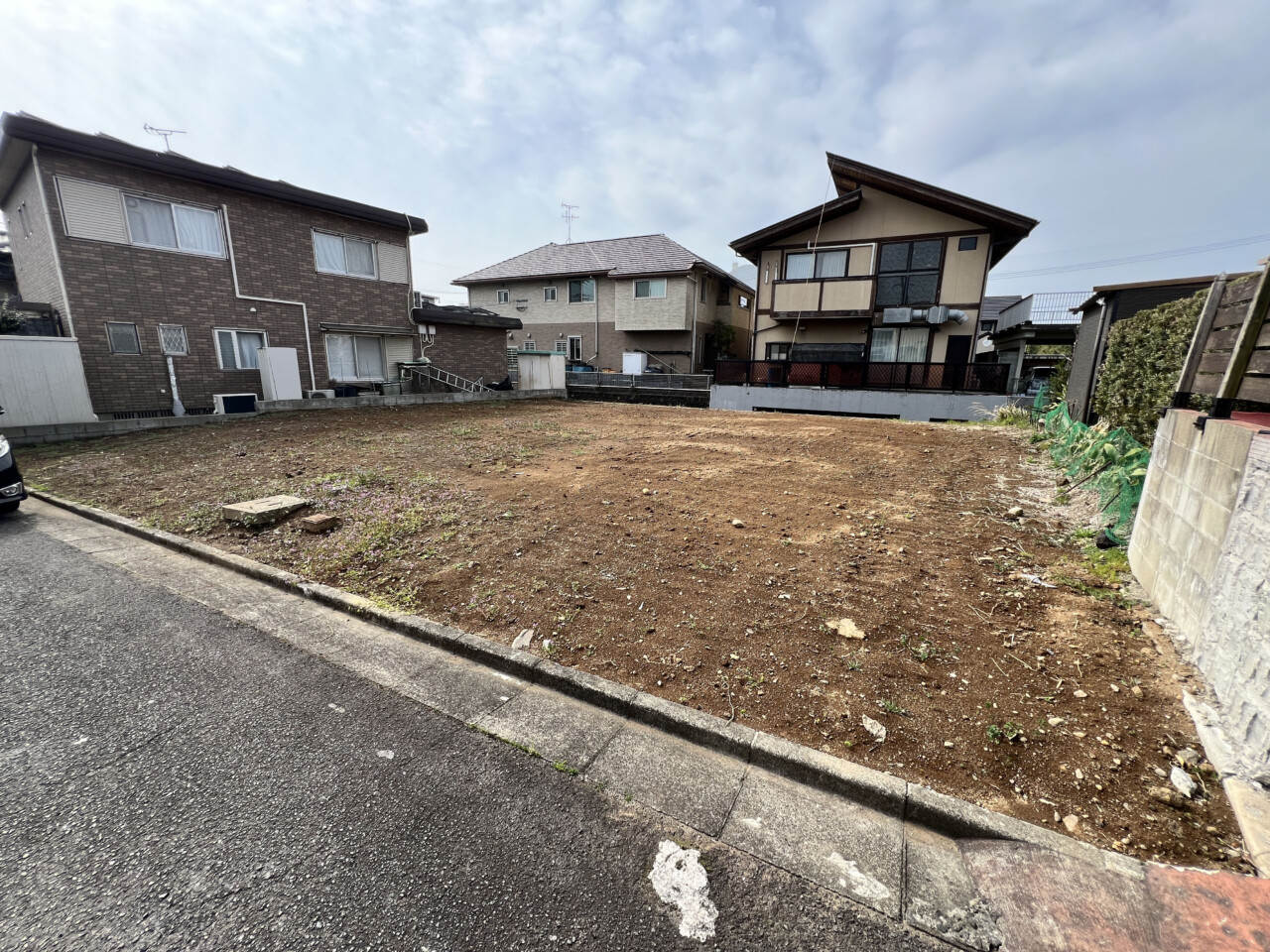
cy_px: 476
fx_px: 477
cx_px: 635
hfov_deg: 106.2
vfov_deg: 89.9
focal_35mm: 13
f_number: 1.8
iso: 32
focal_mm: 1.57
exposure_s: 1/598
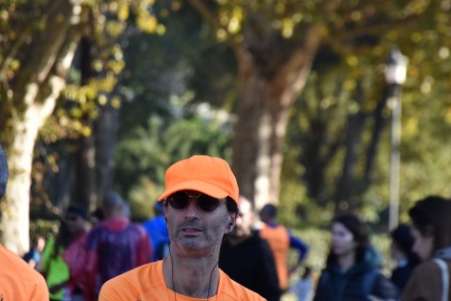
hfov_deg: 7.7
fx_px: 3346
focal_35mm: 267
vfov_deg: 5.2
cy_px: 166
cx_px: 208
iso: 1000
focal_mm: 140
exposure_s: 1/800
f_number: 5.6
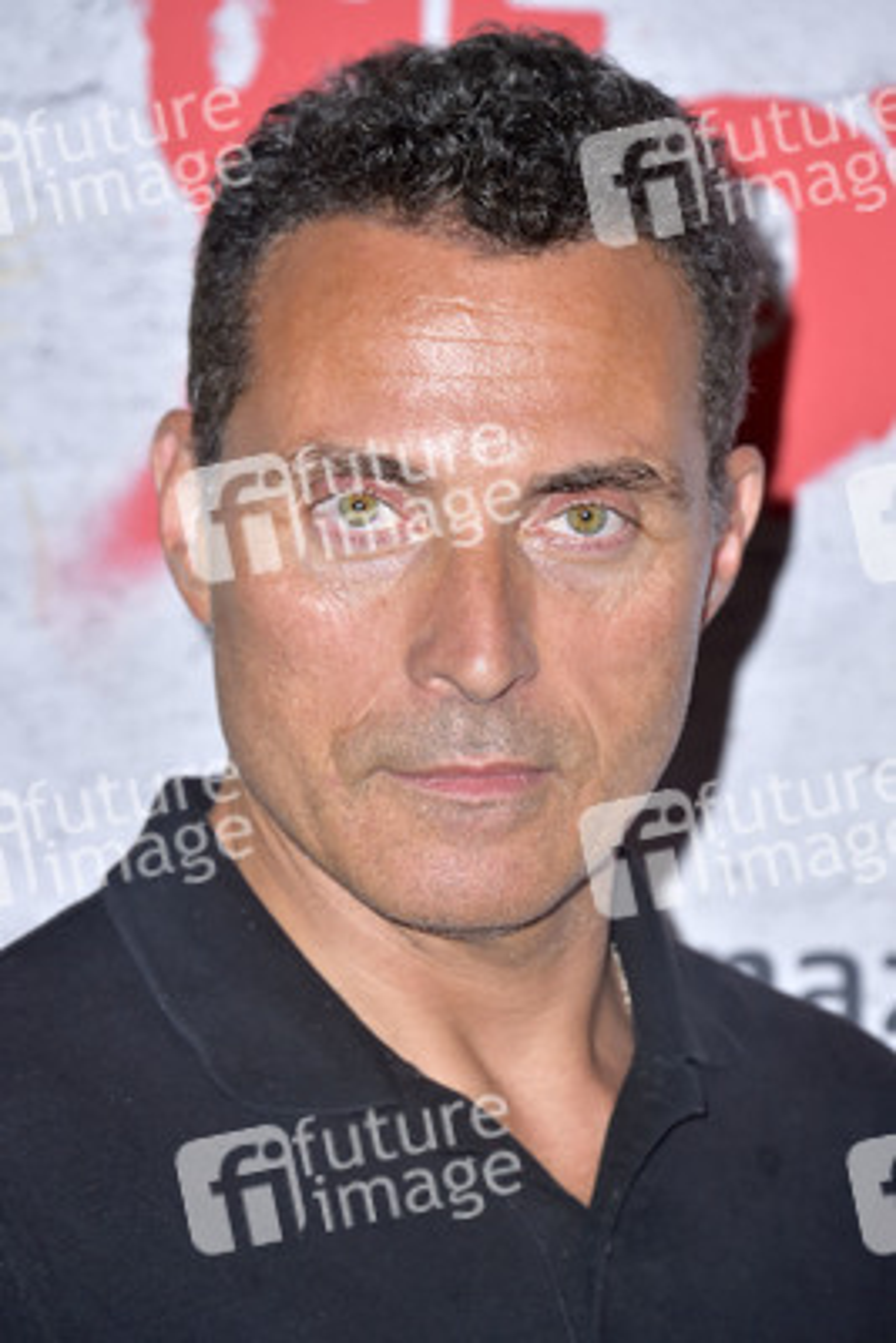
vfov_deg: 10.8
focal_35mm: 190
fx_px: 7087
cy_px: 672
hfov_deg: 7.2
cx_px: 448
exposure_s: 1/250
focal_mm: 190
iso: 320
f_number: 7.1
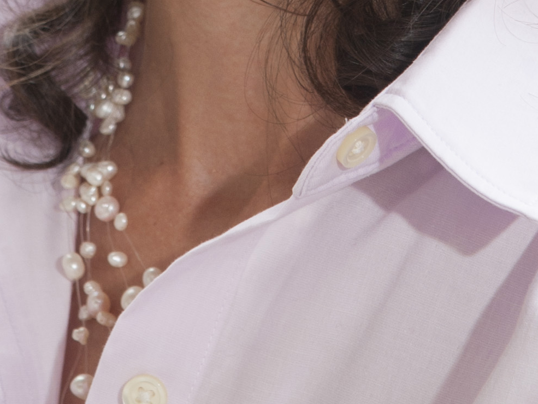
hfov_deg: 4.0
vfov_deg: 3.0
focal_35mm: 498
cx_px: 235
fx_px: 7741
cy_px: -258
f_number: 6.3
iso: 400
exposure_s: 1/80
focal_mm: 120
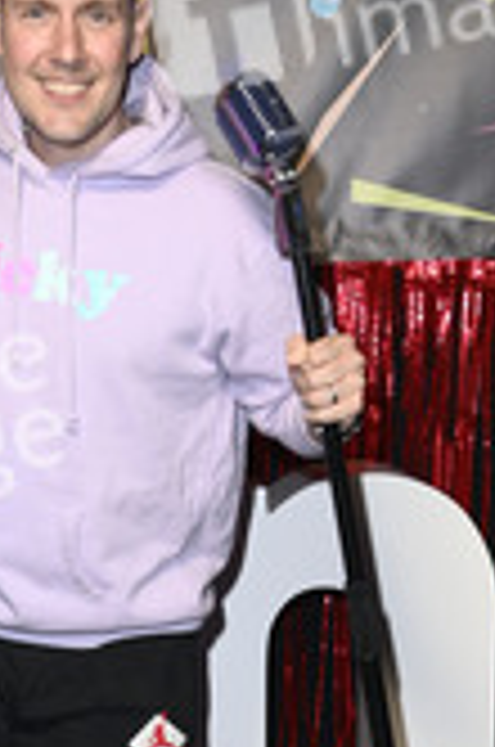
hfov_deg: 15.3
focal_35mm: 87
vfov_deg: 22.9
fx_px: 1802
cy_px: 666
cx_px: -36
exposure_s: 1/250
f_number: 5.6
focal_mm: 36
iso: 2000
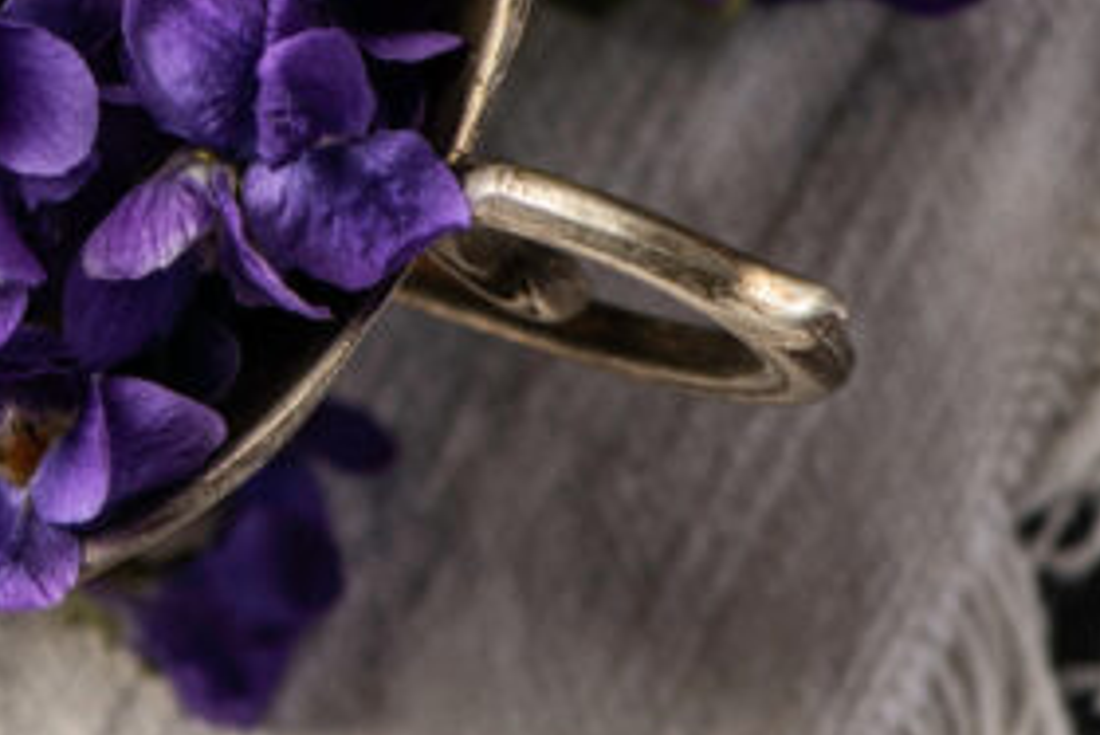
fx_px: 11739
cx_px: -173
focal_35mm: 384
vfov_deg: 3.6
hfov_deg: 5.3
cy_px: 143
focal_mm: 105
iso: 100
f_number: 9
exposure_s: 1/125
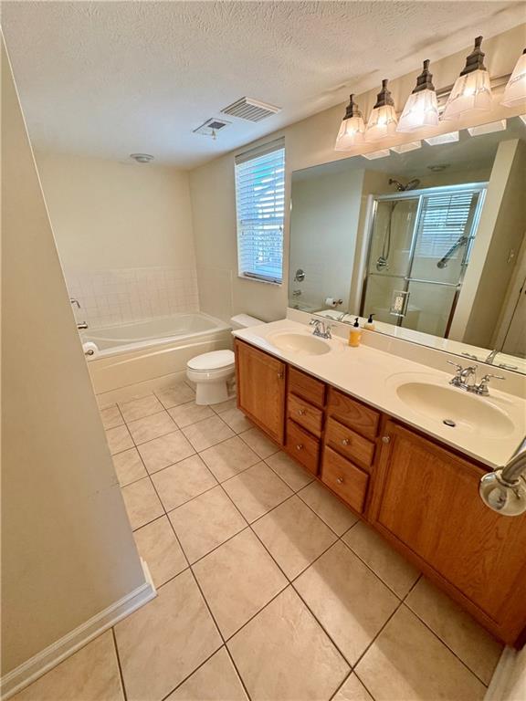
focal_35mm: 14
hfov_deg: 85.7
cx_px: 263
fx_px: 284
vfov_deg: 102.1
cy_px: 350
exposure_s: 1/120
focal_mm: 2.22
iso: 250
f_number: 2.2
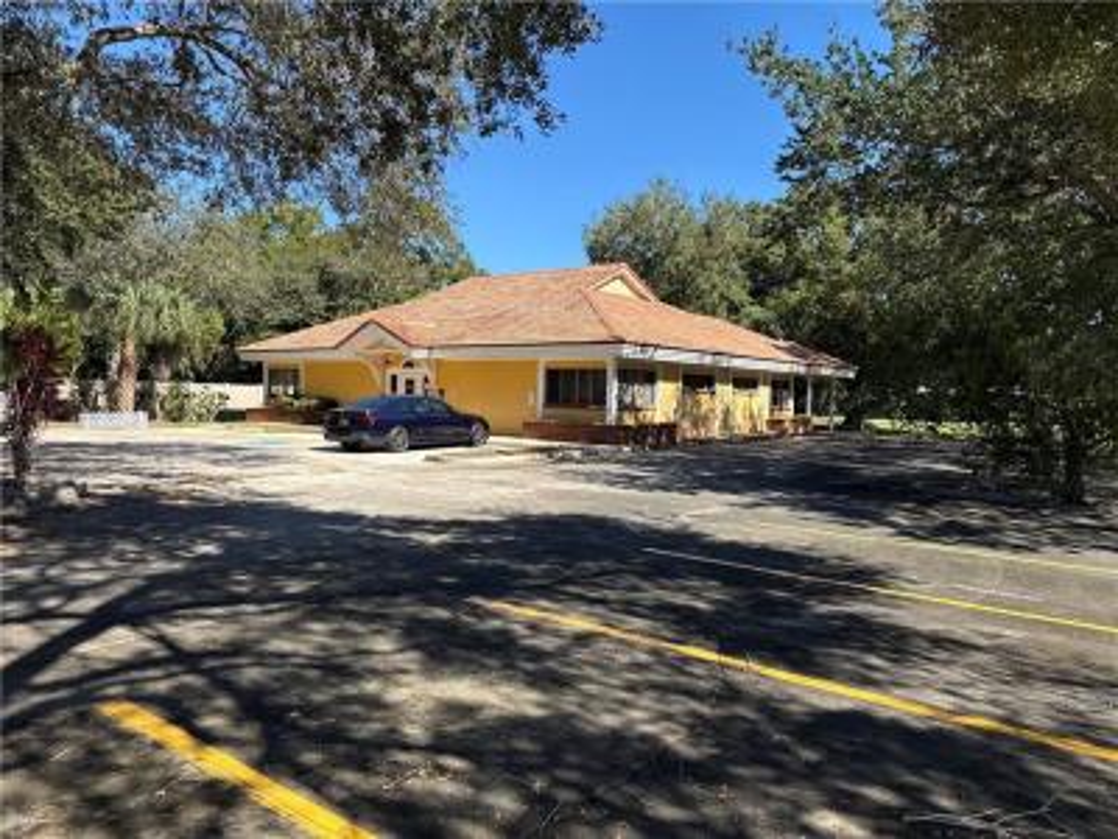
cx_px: 559
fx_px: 775
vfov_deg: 56.8
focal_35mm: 24
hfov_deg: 71.6
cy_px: 420
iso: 80
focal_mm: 6.76
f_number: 1.78
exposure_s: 1/2370
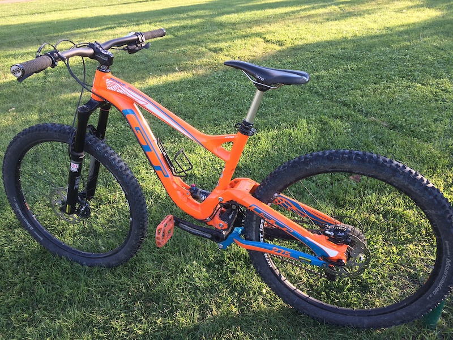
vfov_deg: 48.2
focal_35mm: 29
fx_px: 380
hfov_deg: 61.7
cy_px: 170
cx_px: 226
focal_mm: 4.15
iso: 32
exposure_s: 1/134
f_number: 2.2
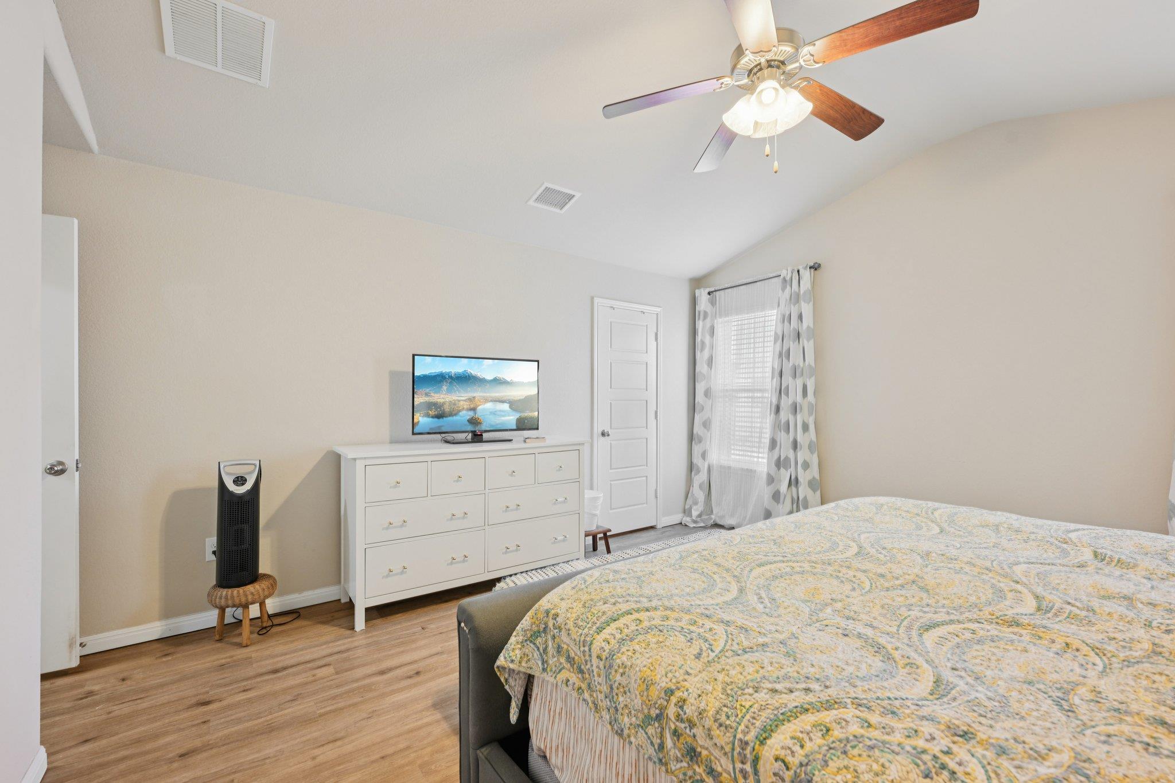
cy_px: 392
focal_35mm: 15
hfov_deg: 100.4
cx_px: 588
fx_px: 490
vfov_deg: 77.3
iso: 400
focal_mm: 15
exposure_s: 1/8
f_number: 6.7
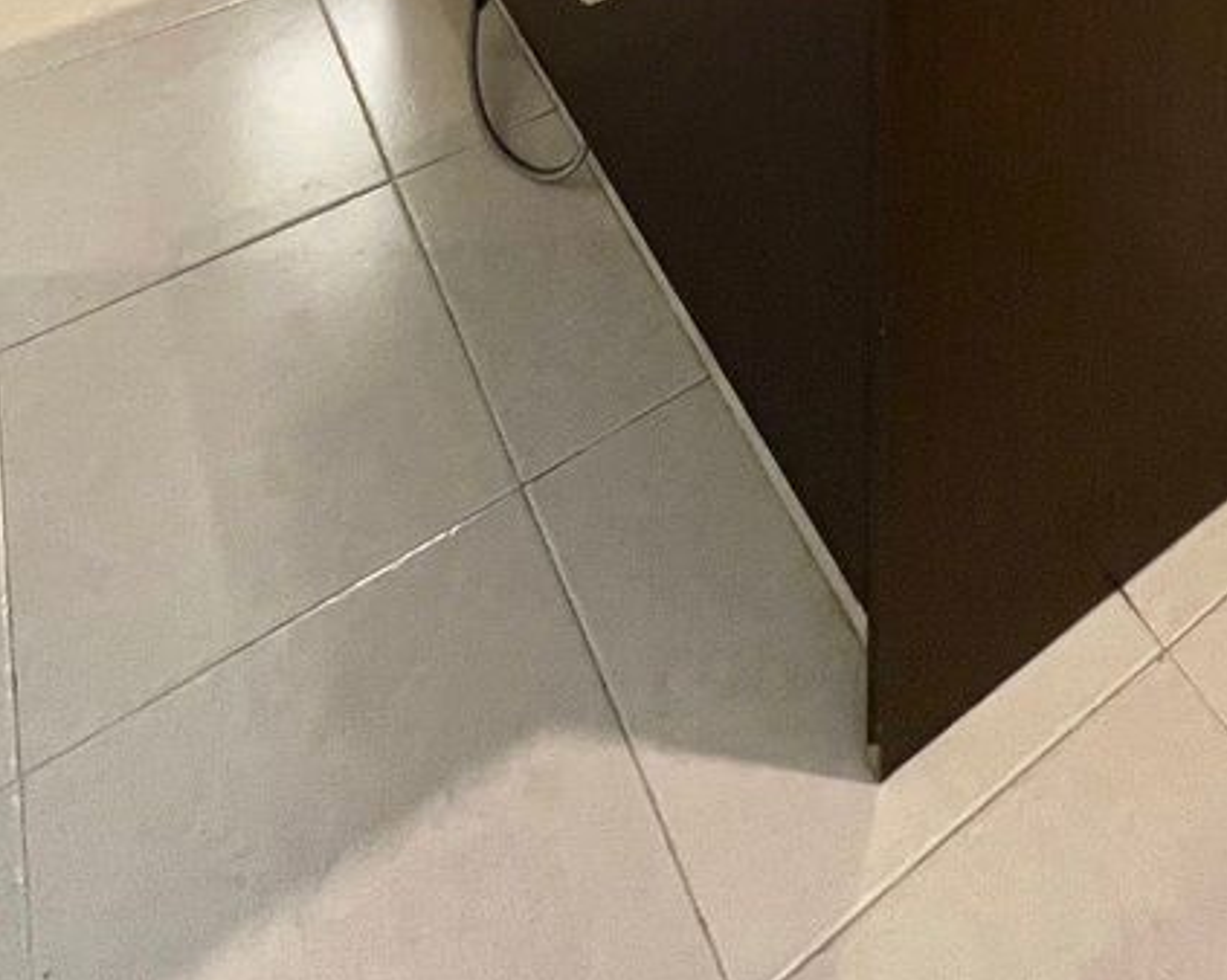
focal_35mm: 36
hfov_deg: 49.6
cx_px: 792
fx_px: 1307
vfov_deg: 23.1
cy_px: -751
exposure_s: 1/60
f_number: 1.8
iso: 125
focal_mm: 1.57
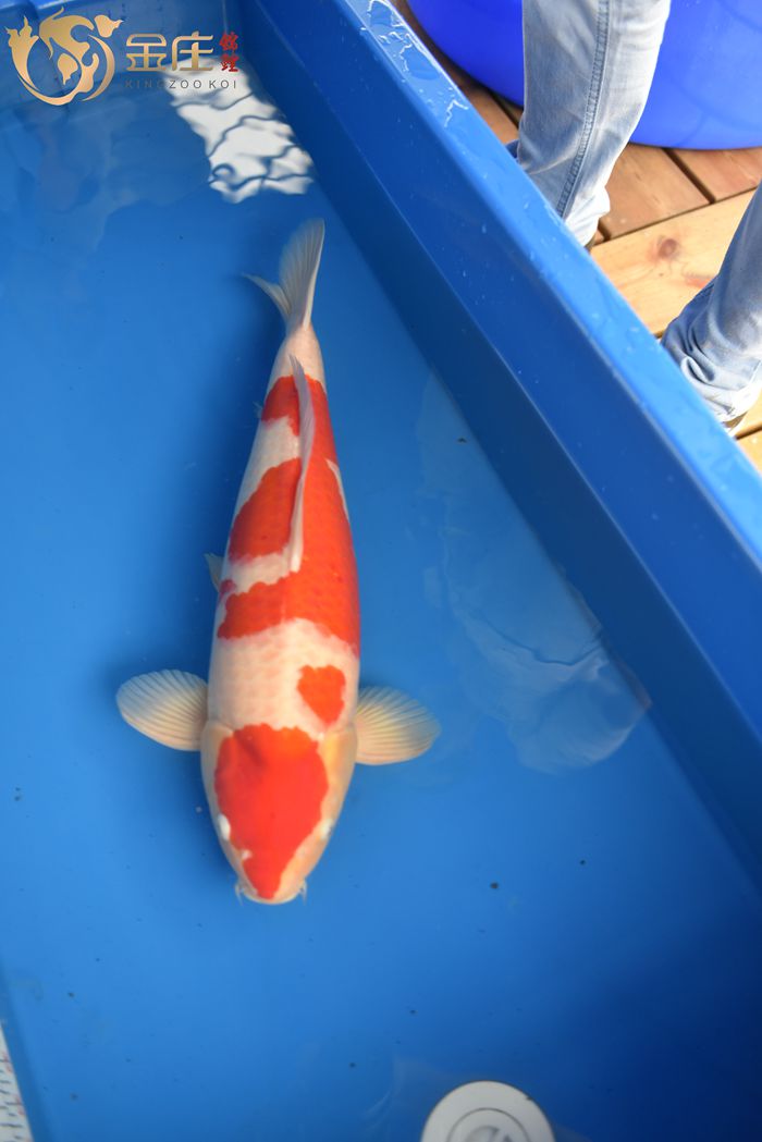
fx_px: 1015
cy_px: 571
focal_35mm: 32
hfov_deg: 41.1
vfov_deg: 58.7
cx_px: 381
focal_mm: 32
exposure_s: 1/60
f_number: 3.2
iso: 800
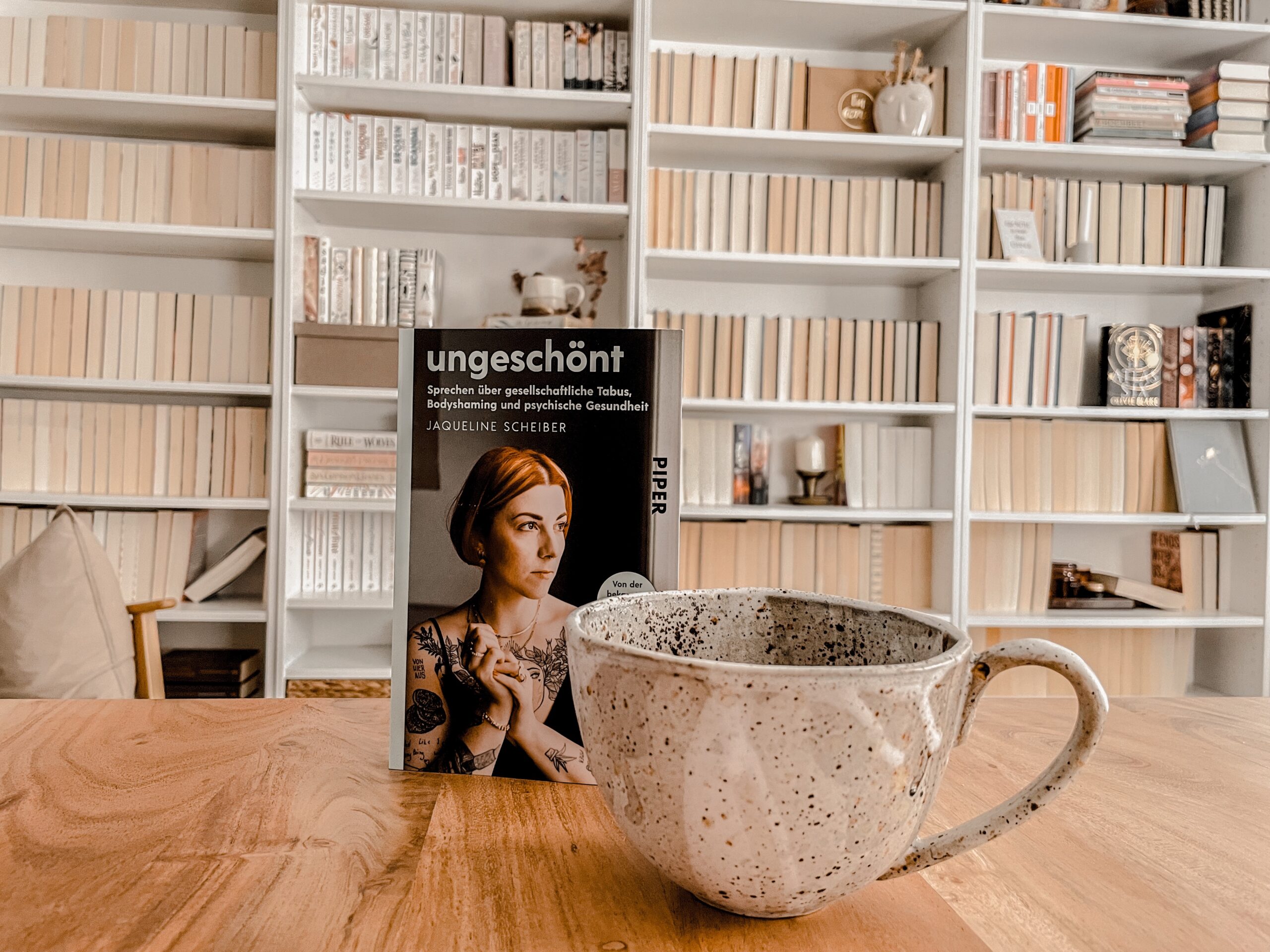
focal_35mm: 26
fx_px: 954
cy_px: 476
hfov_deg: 67.3
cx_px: 635
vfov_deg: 53.1
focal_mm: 4.2
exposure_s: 1/60
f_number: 1.6
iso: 125
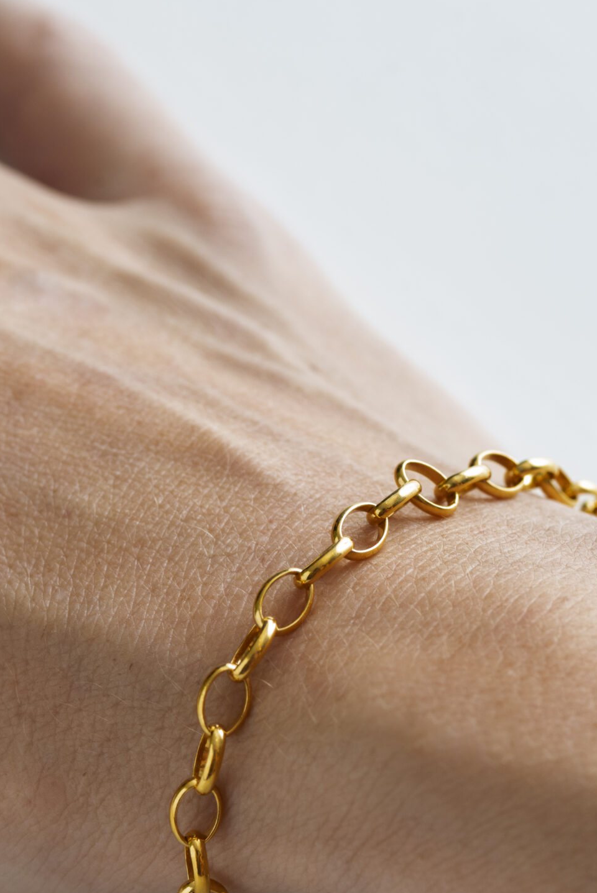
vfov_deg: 11.0
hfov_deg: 7.4
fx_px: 4645
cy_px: 554
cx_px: 340
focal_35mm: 187
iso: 800
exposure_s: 1/125
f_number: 11
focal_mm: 105
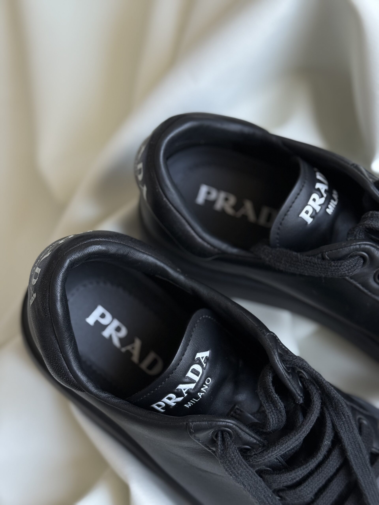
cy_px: 252
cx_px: 190
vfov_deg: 39.7
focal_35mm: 48
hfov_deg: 30.3
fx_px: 701
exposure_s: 1/60
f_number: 1.78
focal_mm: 6.76
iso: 125
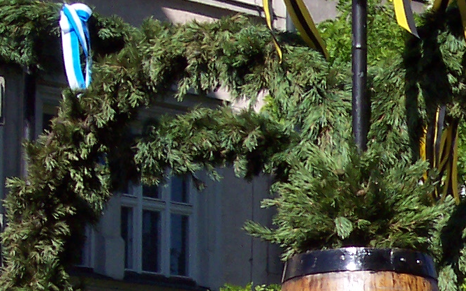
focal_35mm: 209
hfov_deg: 9.7
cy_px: 359
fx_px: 2655
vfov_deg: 6.2
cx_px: 729
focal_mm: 10.7
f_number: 5.6
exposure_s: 1/500
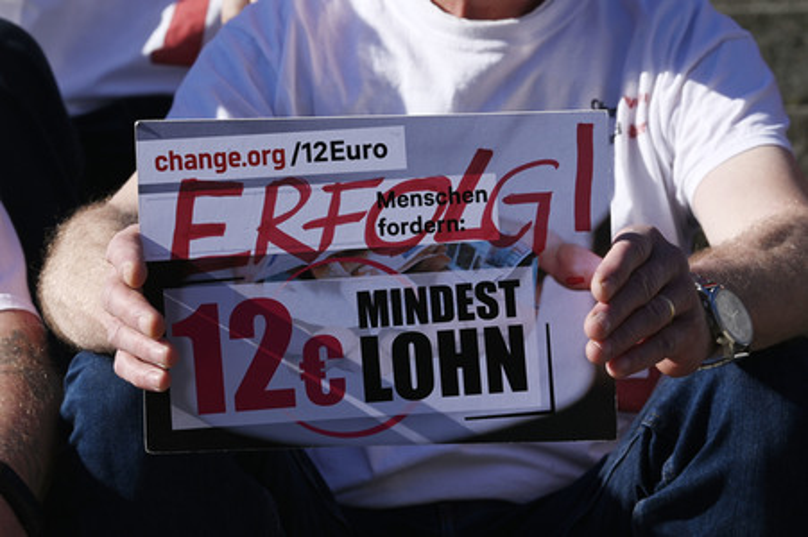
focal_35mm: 200
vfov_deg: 6.9
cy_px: 268
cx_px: 404
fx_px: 4485
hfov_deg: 10.3
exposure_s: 1/800
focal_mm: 200
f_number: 14
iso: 400
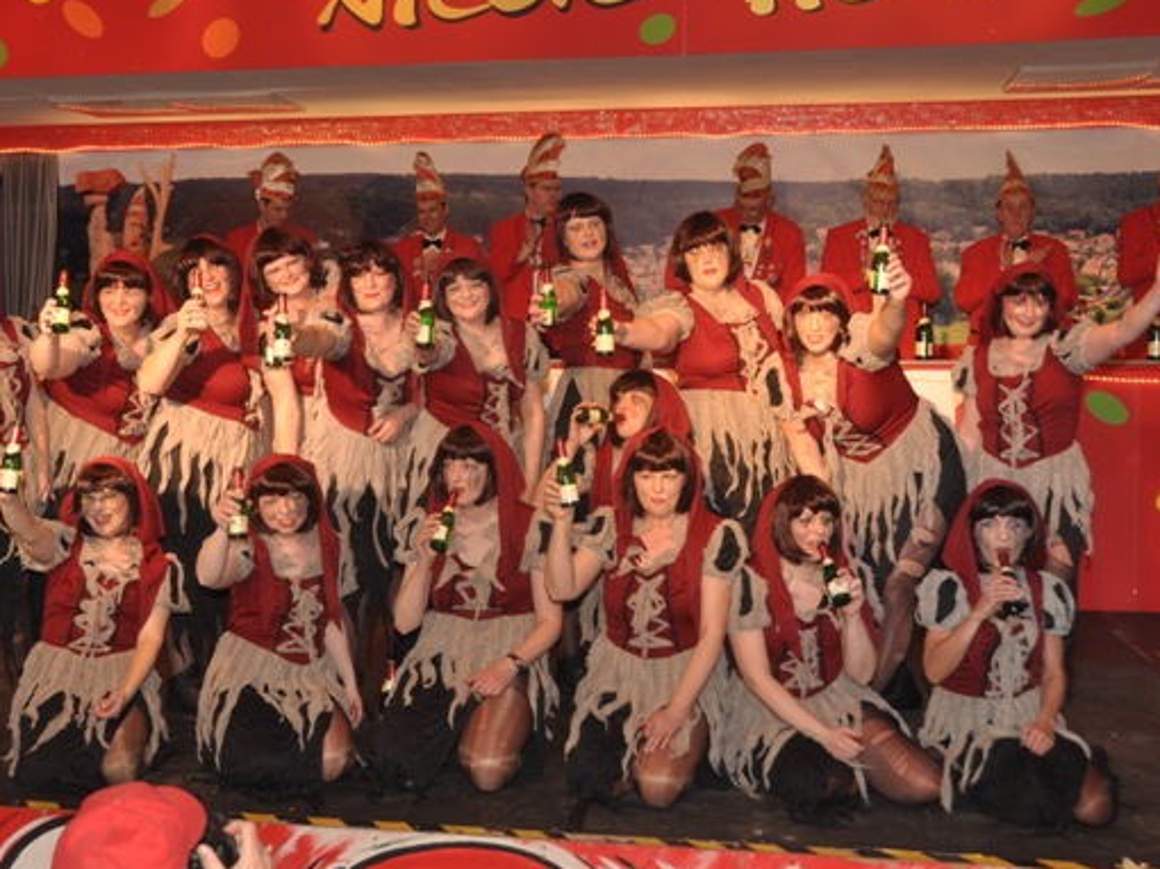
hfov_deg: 40.4
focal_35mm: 47
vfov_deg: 30.8
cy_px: 395
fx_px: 1574
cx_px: 525
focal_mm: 26
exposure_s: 1/60
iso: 200
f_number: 4
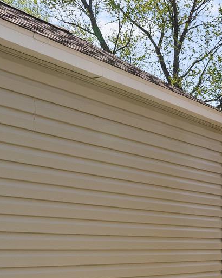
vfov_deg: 24.5
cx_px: 119
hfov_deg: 20.4
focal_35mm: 75
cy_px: 260
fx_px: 616
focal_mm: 20
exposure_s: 1/640
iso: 200
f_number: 8
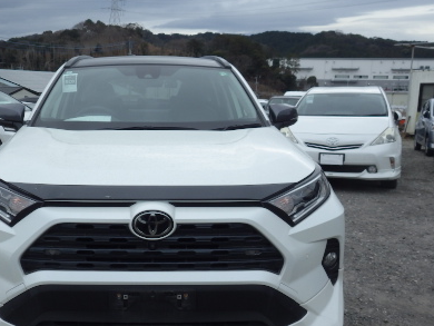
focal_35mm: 41
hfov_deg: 45.1
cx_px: 148
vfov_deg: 35.1
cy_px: 190
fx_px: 514
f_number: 2.8
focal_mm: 4.5
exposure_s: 1/1500
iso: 125
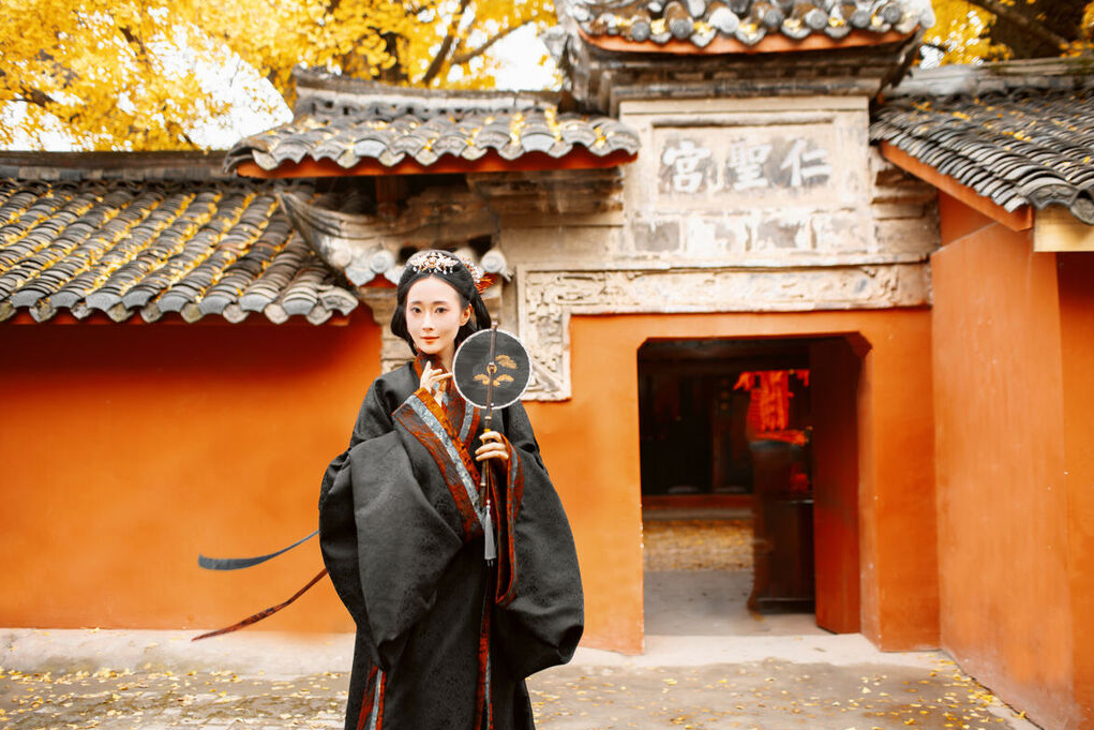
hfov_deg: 53.1
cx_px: 546
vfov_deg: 36.9
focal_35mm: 36
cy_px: 371
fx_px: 1094
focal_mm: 35
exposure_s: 1/1000
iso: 200
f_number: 1.8
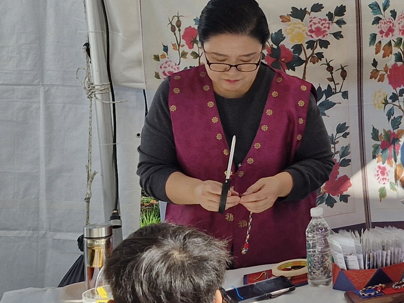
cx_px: 515
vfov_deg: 17.9
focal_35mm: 82
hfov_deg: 21.7
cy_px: 100
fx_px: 957
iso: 50
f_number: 1.8
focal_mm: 5.54
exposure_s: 1/1024
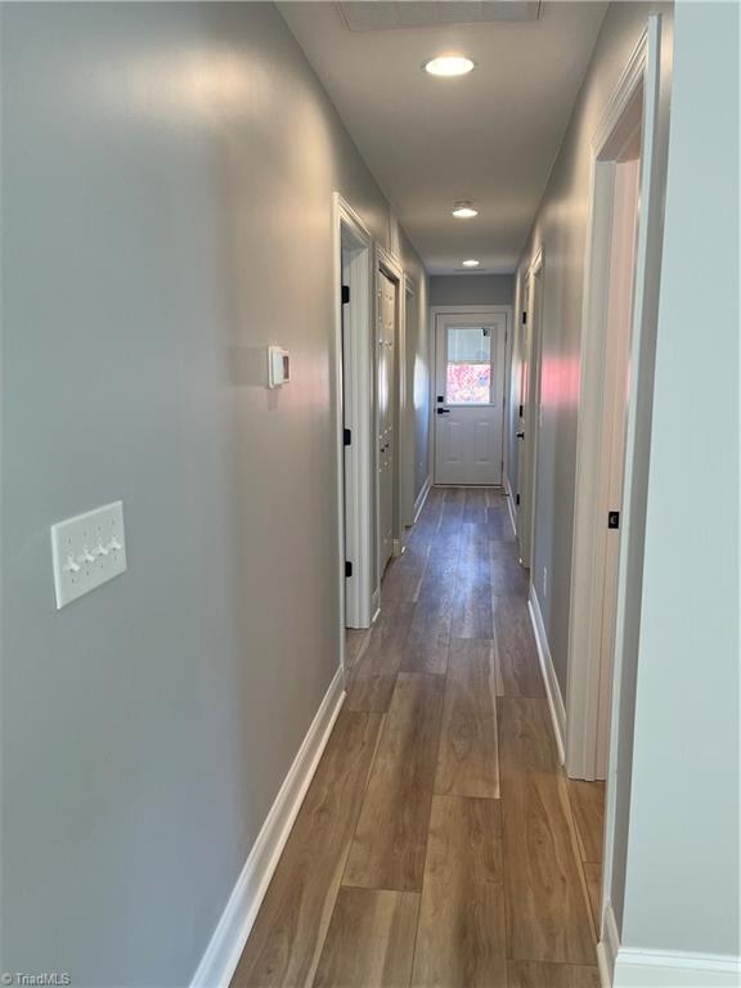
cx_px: 370
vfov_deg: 67.3
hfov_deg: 53.1
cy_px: 494
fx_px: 742
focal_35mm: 26
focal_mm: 5.1
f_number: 1.6
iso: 125
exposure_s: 1/120
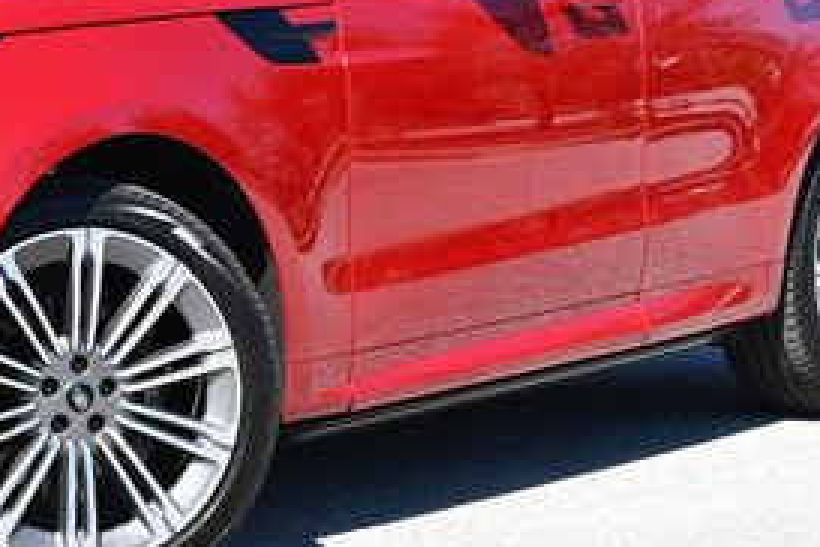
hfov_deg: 16.6
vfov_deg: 11.2
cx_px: 111
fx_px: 2779
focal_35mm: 122
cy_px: 69
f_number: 8
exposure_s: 1/250
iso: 200
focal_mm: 26
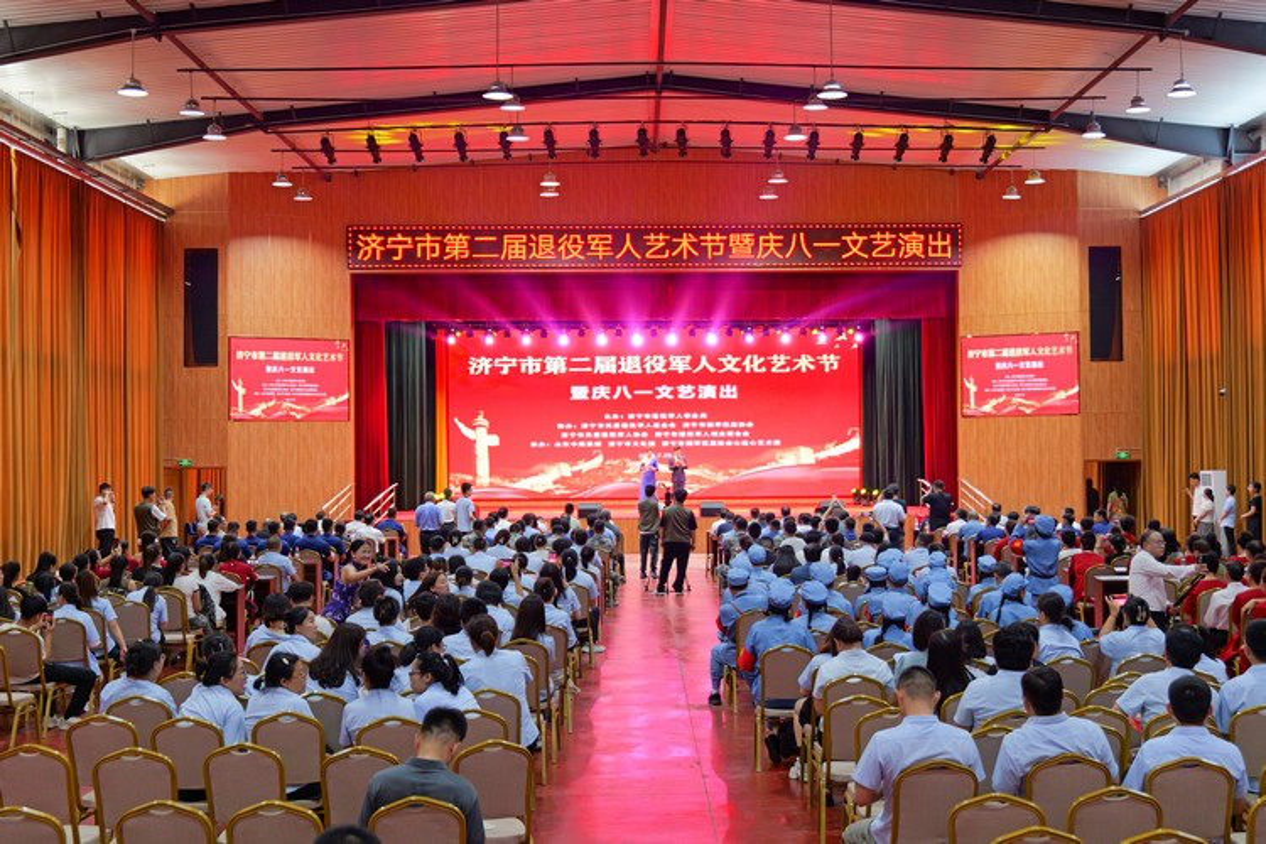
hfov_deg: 49.6
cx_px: 633
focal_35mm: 39
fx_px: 1371
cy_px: 422
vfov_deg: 34.2
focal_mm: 39
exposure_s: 1/100
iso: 1000
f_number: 4.7
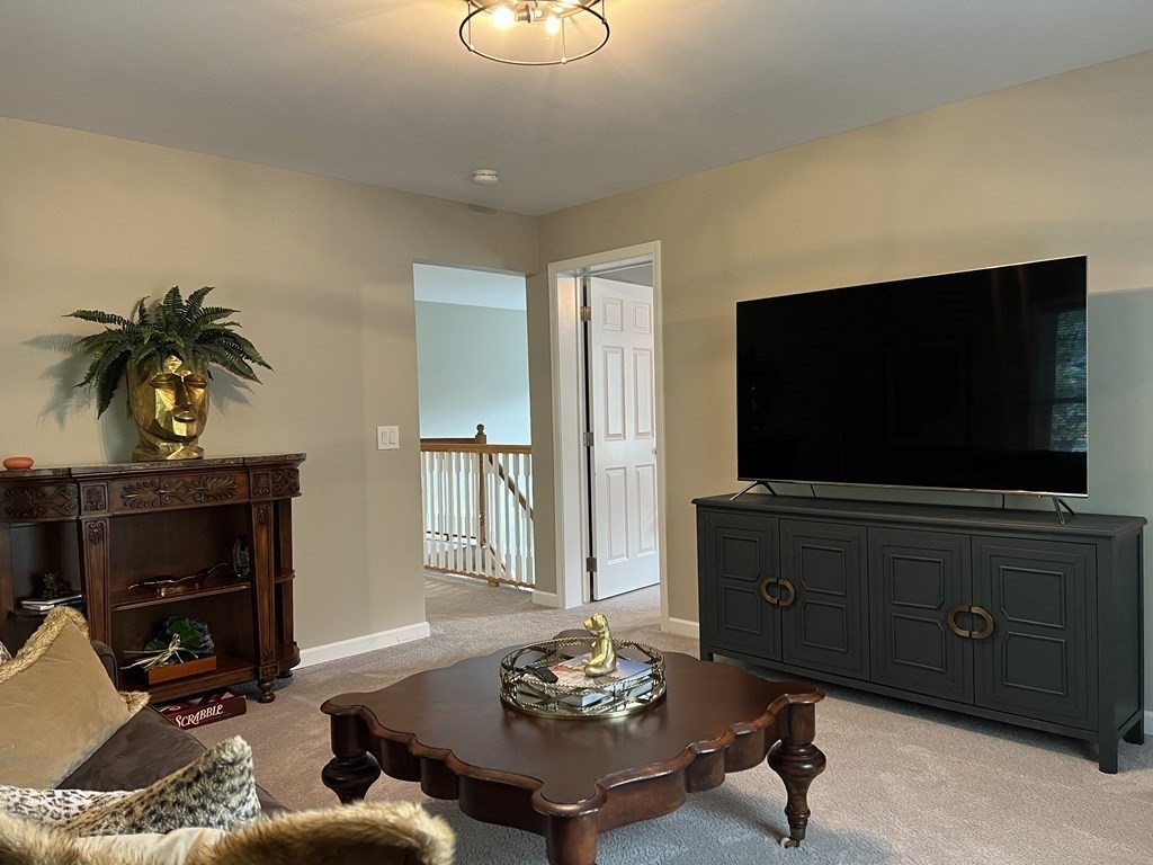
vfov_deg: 53.1
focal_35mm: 26
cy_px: 432
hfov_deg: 67.3
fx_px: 866
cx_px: 576
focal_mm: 5.7
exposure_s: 1/60
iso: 250
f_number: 1.5
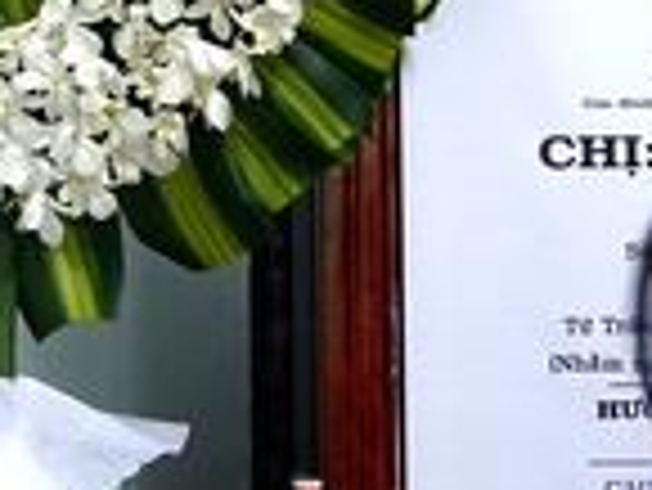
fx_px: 6824
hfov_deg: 5.4
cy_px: -400
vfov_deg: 4.1
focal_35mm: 362
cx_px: -679
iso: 400
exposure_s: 1/125
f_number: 4
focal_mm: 30.5
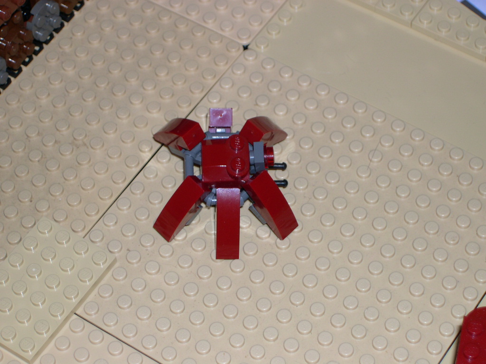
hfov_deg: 17.3
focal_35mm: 114
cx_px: 243
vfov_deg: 13.0
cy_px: 182
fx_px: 1601
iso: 100
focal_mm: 24
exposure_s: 1/60
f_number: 4.9
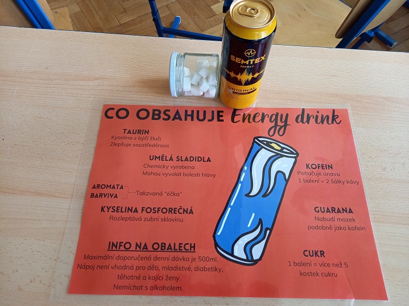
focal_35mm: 25
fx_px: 295
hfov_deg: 69.4
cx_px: 204
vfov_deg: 54.9
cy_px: 153
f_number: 2
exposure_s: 1/50
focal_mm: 4.6
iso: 160
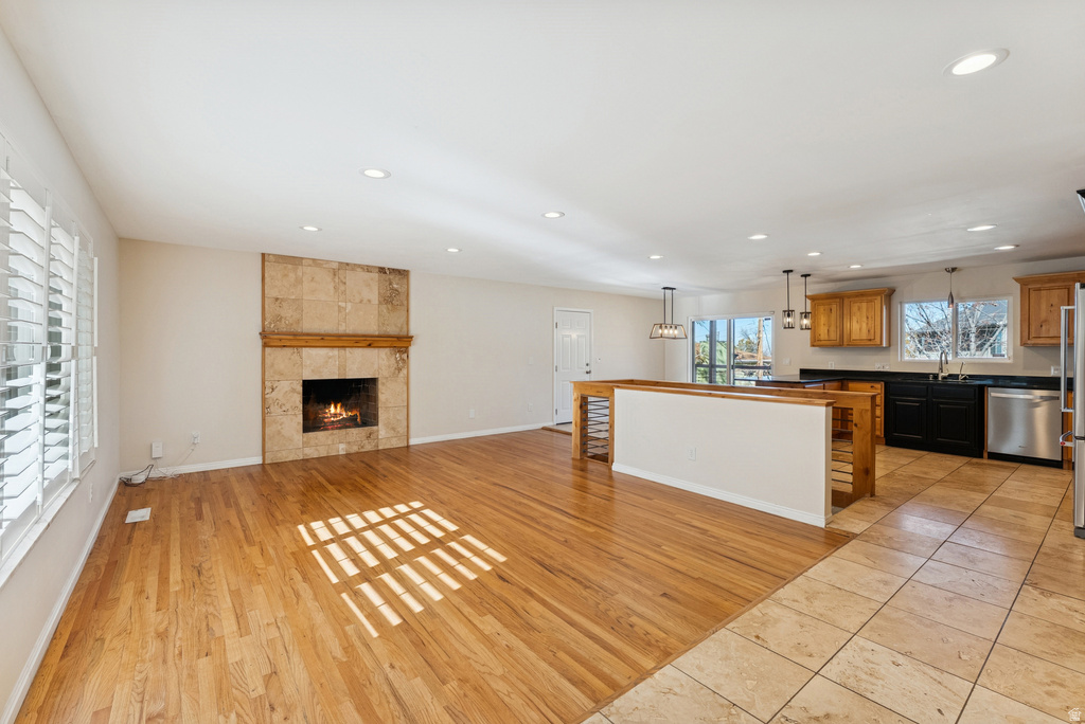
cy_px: 362
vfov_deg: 75.9
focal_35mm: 15
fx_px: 464
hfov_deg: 98.9
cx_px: 542
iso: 640
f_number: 8
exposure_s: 1/100
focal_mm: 15.4
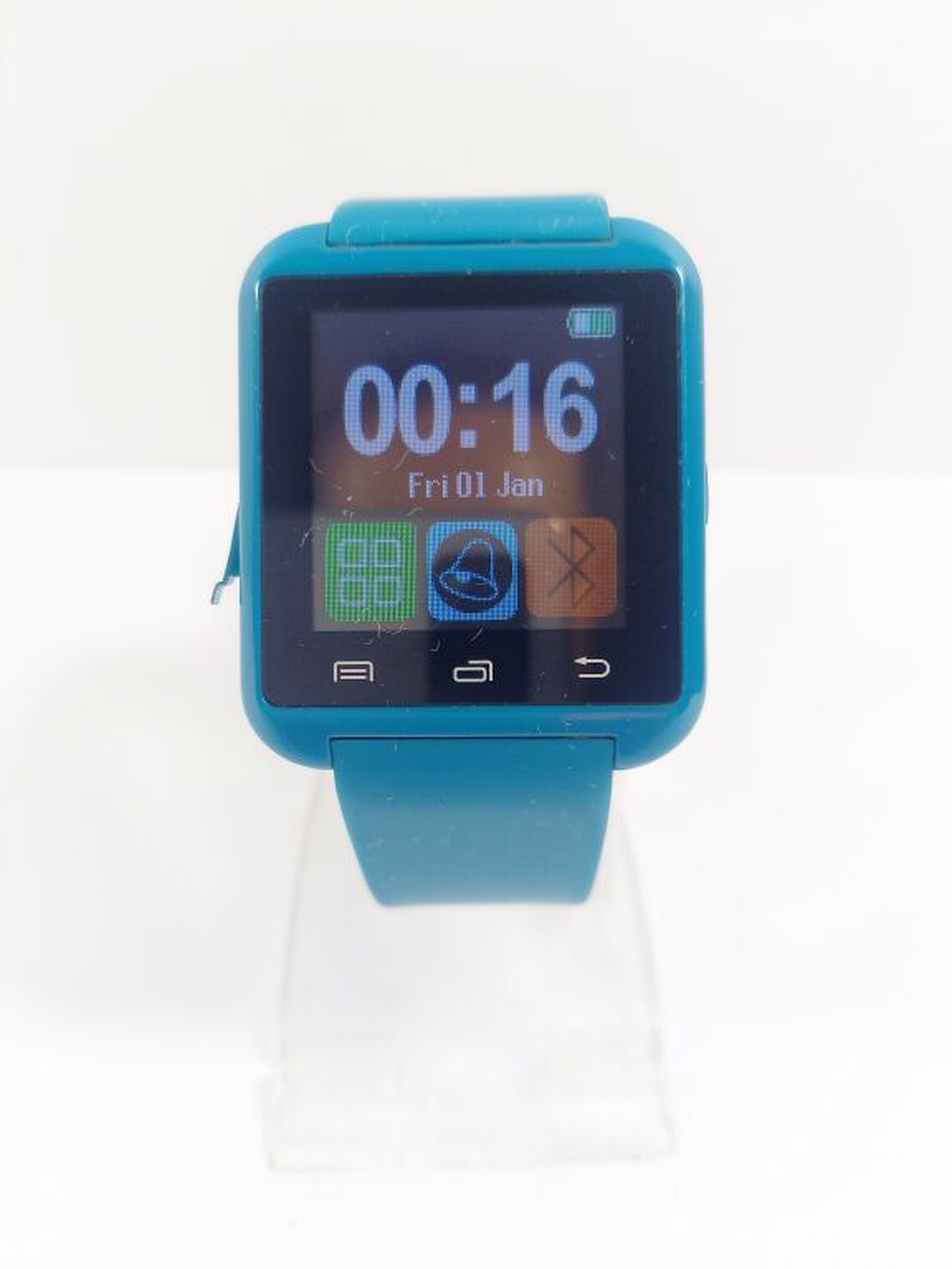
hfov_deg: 54.9
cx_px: 476
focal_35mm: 25
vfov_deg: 69.4
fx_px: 917
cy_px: 634
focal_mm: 4.6
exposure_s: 1/50
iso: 50
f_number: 2
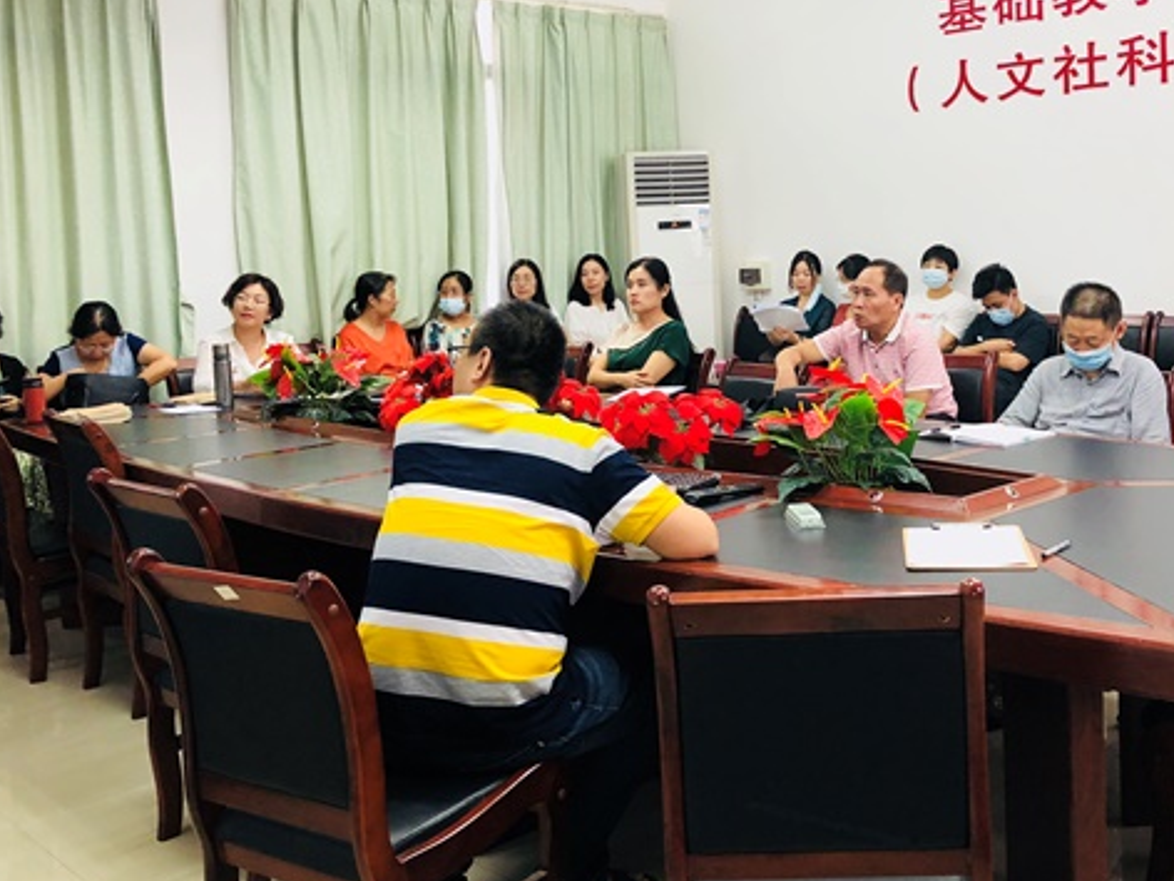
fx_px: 1391
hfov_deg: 45.4
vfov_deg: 35.0
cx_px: 737
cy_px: 338
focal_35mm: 41
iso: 40
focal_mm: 3.99
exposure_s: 1/17
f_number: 1.8
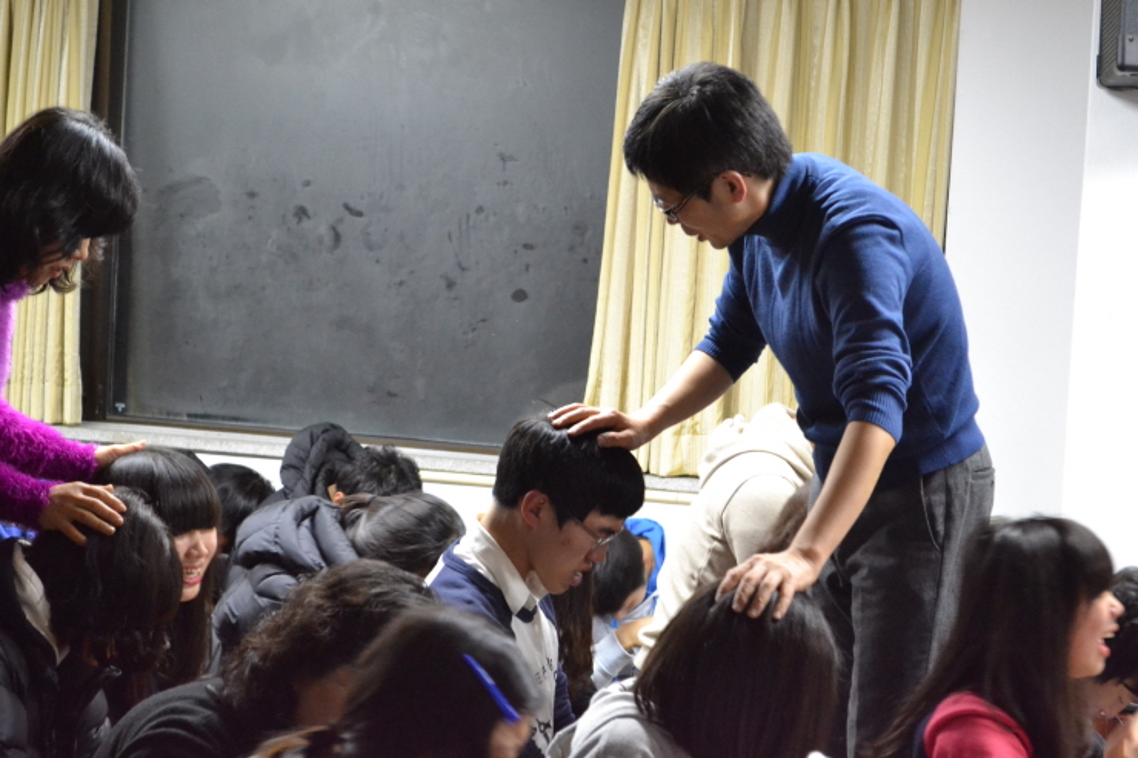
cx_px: 569
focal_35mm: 82
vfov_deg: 16.5
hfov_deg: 24.6
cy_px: 379
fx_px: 2607
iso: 3200
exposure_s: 1/20
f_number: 5.6
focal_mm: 55
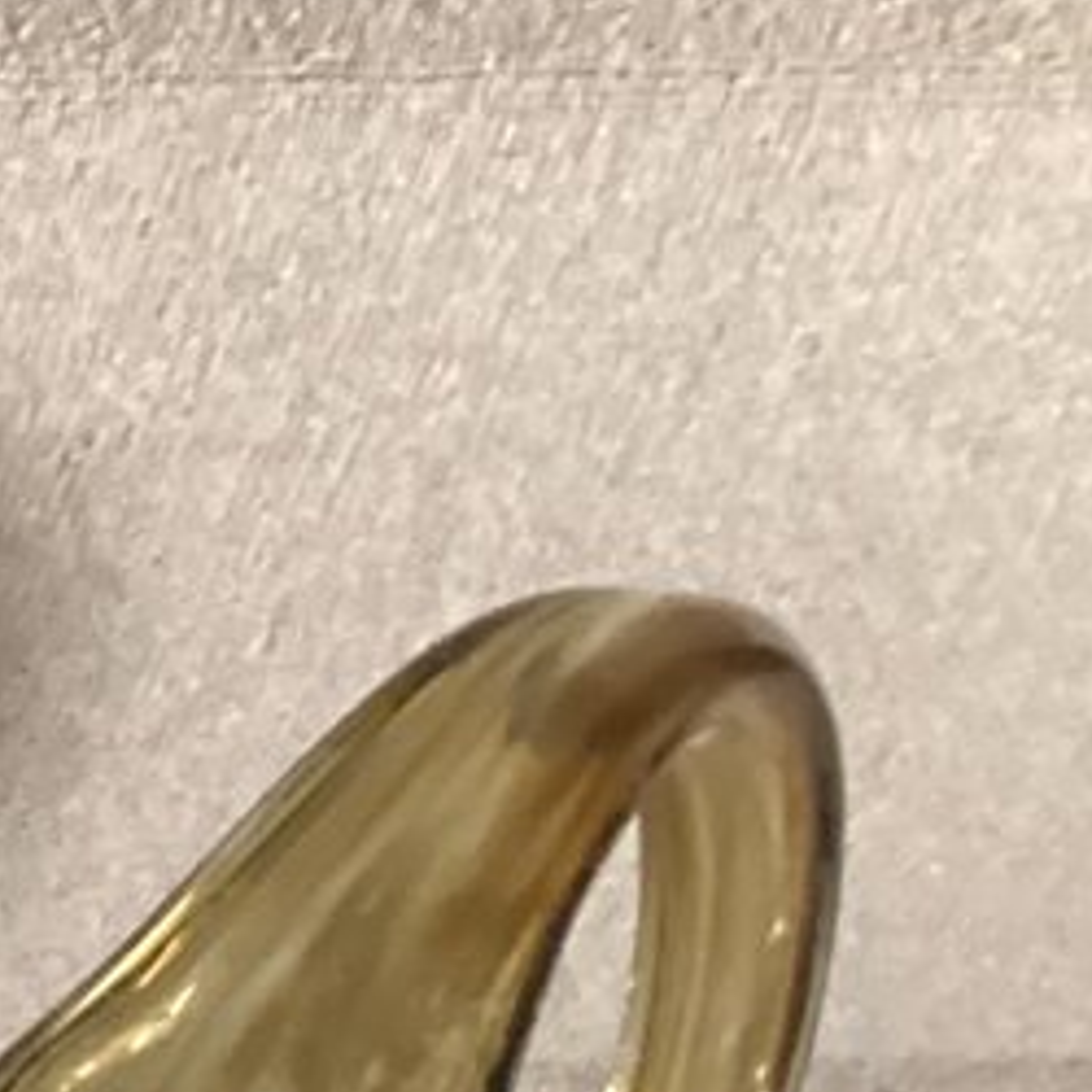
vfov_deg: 10.1
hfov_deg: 8.8
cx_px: -2055
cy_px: 1754
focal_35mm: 166
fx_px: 5925
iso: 640
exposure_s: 1/30
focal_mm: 3.3
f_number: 2.4
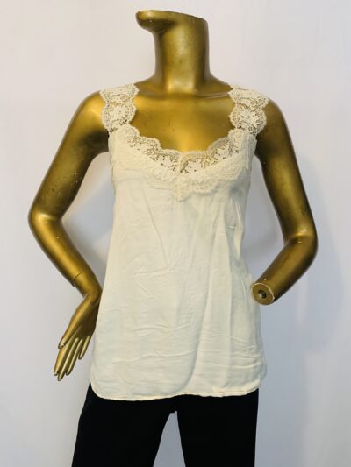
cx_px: 176
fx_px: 351
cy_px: 234
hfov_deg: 53.1
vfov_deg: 67.3
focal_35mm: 26
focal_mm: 4.25
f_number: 1.8
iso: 200
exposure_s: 1/50
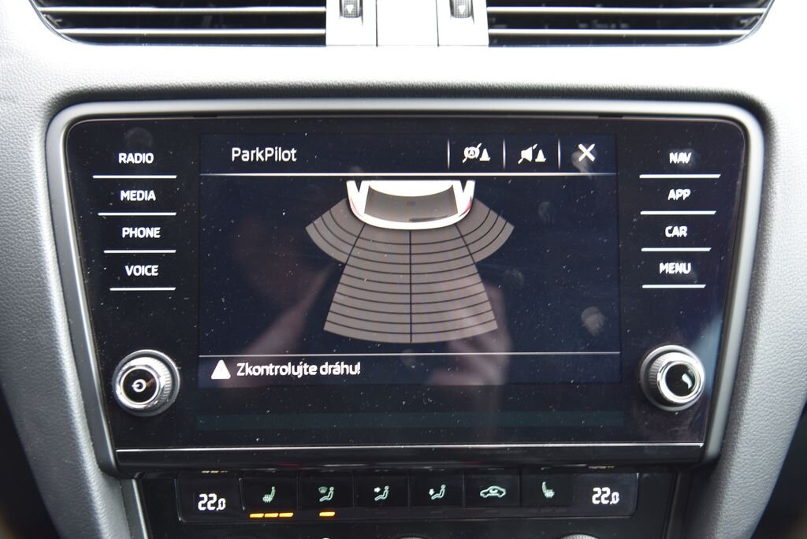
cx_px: 404
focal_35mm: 44
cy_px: 270
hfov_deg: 44.5
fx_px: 987
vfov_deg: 30.6
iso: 500
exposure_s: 1/6
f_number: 4
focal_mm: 44
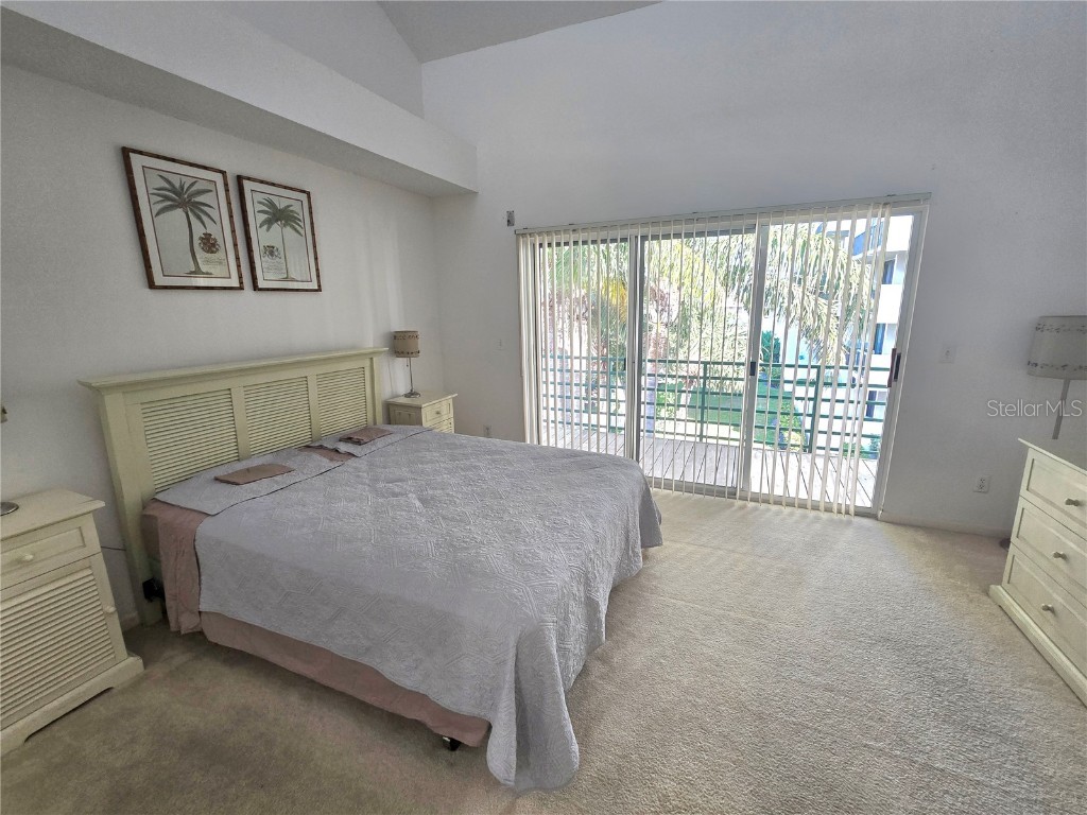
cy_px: 408
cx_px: 544
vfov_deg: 89.9
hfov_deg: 106.2
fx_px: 408
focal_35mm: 13
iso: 125
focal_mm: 2.2
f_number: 2.2
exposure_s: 1/60.2
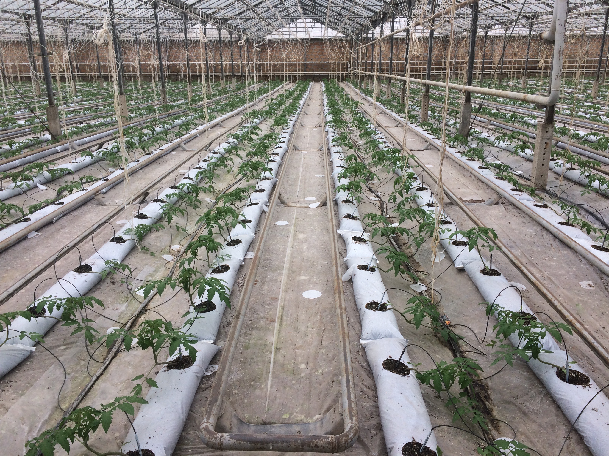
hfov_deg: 61.7
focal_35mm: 29
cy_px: 228
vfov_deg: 48.2
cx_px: 304
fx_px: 510
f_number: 2.2
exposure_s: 1/370
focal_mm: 4.15
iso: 32
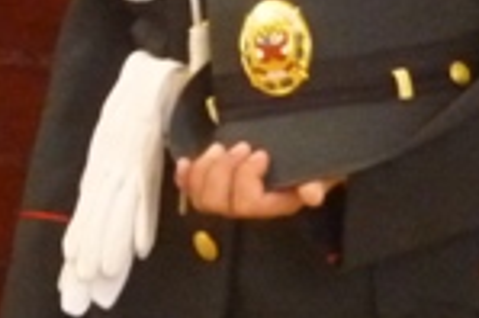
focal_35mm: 161
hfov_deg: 12.3
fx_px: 2140
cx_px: -186
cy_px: -84
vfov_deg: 8.4
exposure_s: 1/8
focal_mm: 6.4
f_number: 3.5
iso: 800
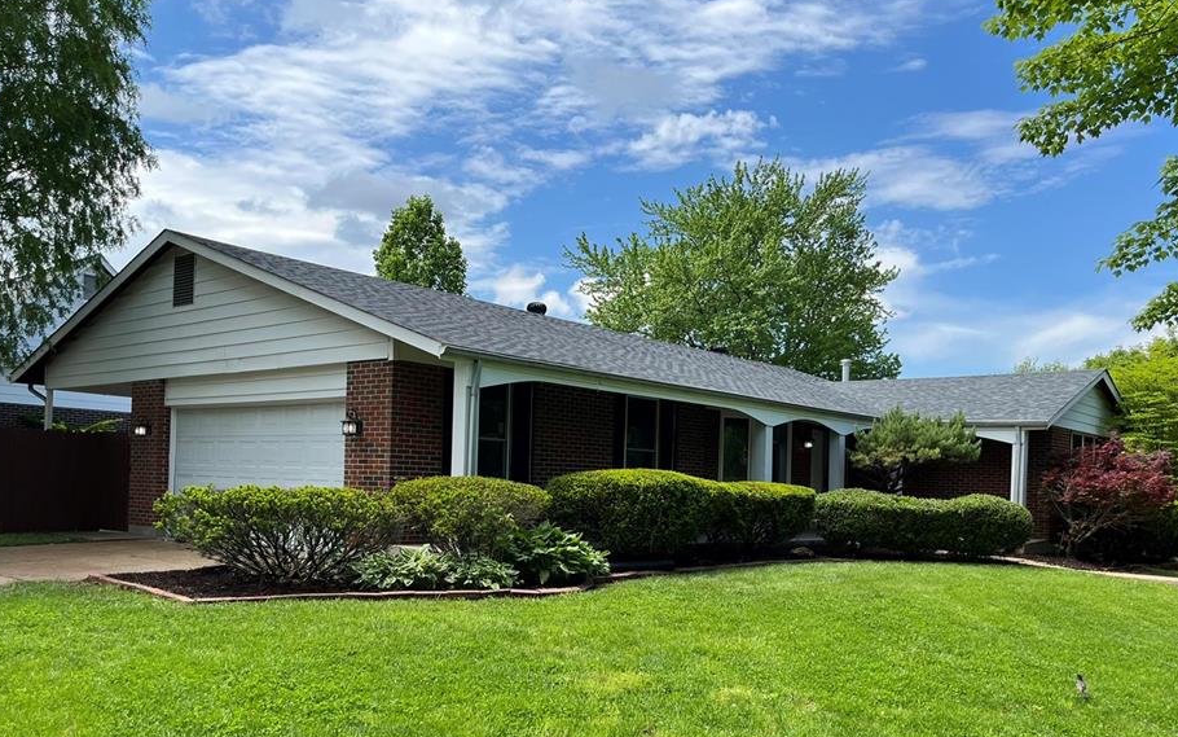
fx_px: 995
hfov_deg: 61.2
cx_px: 586
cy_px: 481
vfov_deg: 40.2
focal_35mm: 31
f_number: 1.6
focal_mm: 5.1
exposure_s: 1/1957
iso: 50
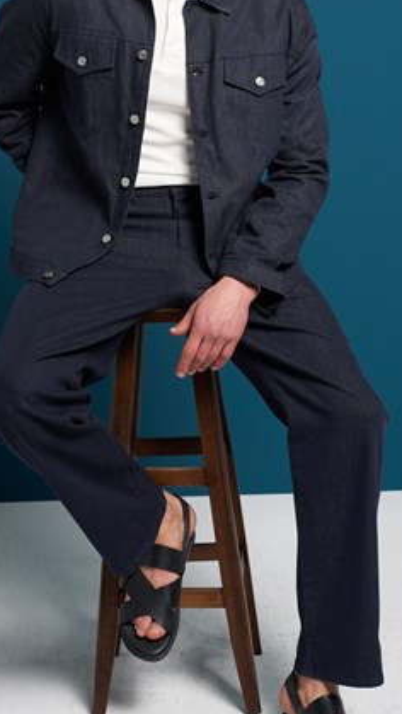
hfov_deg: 12.6
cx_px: 196
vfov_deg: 22.1
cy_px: 247
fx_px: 1817
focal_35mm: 96
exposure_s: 1/200
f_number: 6.3
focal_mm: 64
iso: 800
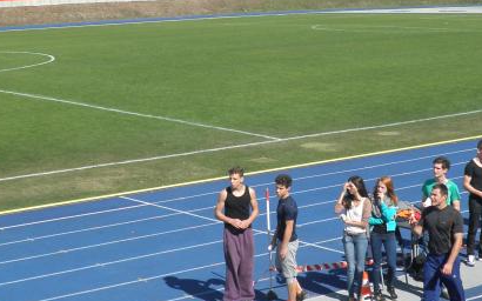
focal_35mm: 93
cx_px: 307
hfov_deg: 22.3
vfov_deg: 14.0
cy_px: 107
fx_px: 1221
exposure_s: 1/80
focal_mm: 8.2
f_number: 11.1
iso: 80
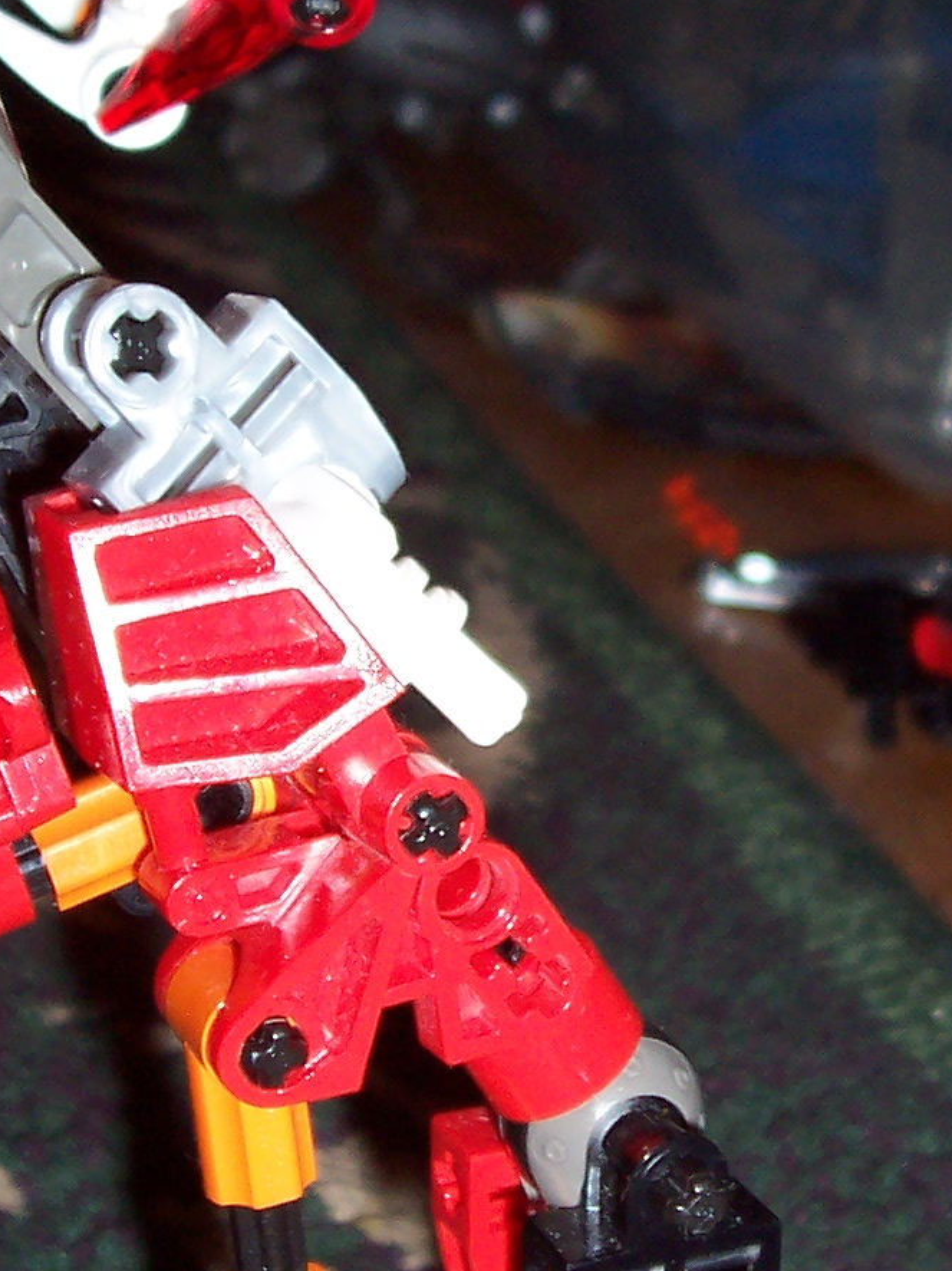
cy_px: 593
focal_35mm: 85
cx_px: 586
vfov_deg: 23.0
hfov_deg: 17.3
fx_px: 3119
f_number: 2.8
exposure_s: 1/60
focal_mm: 5.6
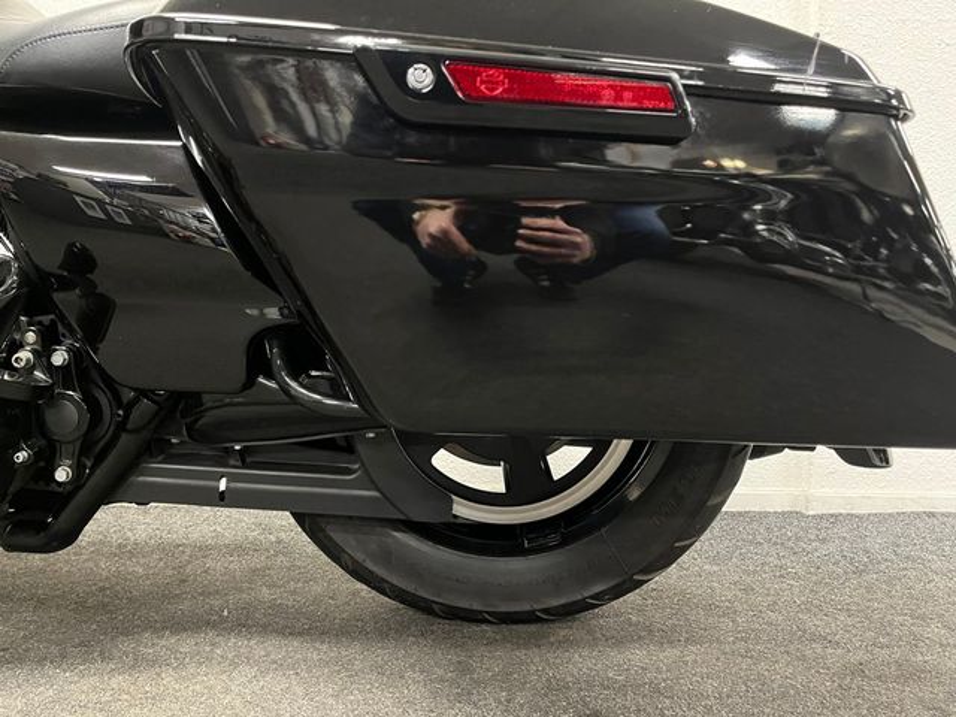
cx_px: 478
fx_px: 718
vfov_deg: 53.1
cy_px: 358
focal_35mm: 26
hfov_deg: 67.3
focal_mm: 5.1
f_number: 1.6
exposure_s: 1/25
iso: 640
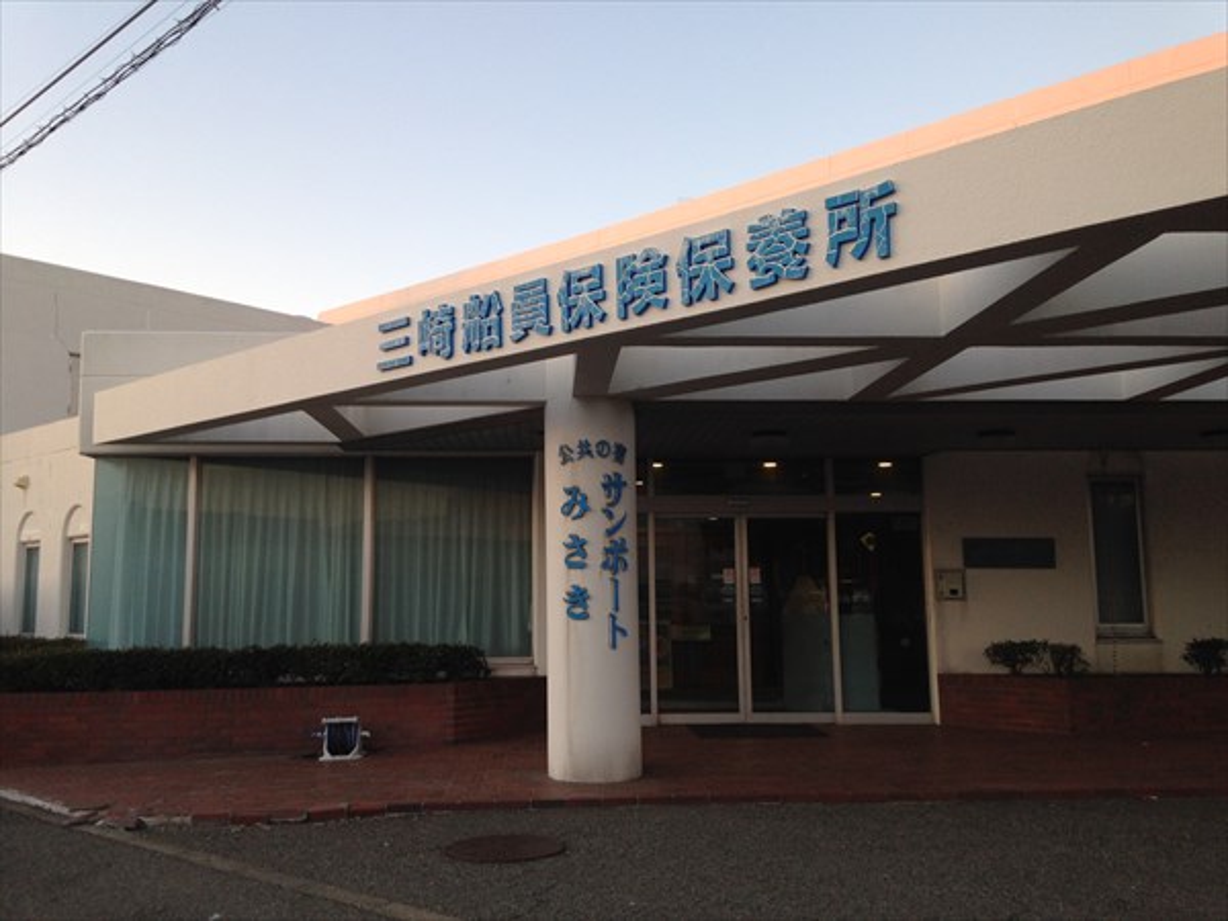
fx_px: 1171
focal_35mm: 33
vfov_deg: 42.9
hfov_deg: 55.4
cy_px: 460
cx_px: 614
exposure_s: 1/120
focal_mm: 4.12
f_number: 2.4
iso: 80
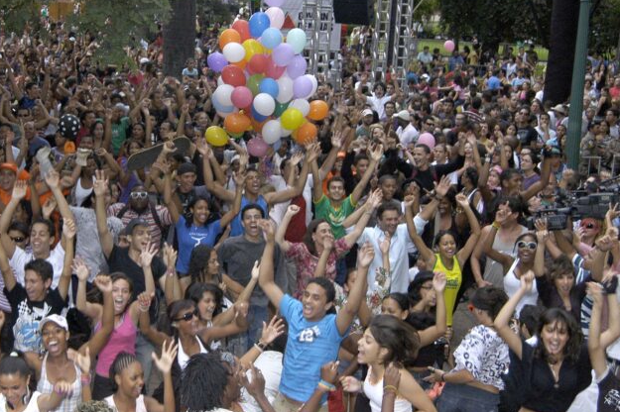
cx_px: 191
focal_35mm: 59
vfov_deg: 22.9
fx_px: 1016
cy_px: 168
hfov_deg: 33.6
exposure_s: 1/125
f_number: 5
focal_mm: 24
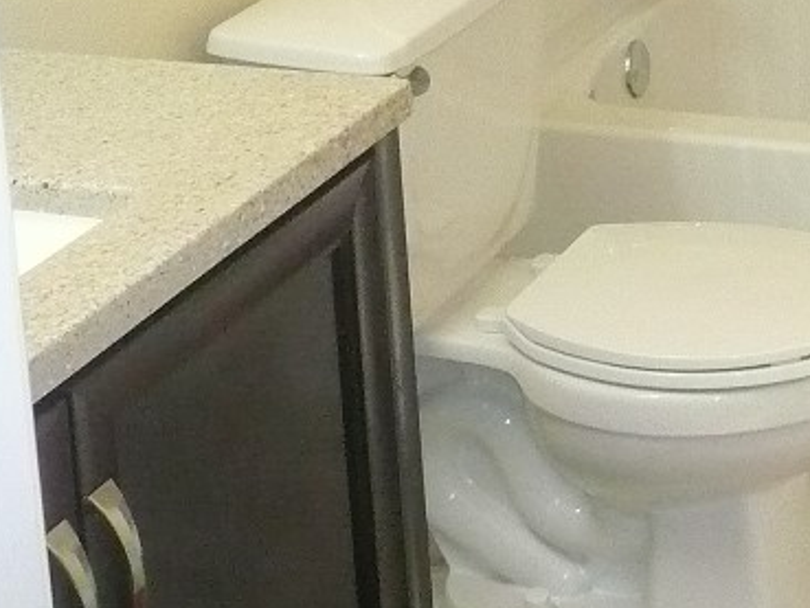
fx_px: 2270
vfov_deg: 14.2
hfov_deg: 19.2
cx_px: 933
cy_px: -331
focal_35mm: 97
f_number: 2.8
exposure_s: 1/50
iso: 400
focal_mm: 4.6
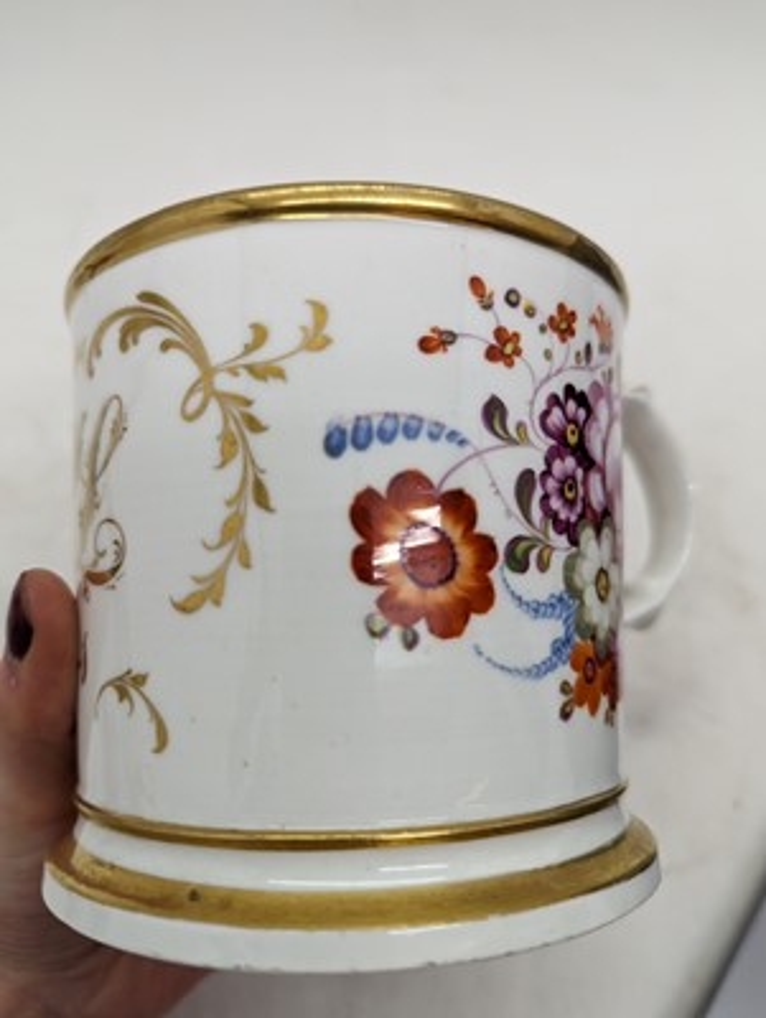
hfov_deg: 56.9
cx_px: 383
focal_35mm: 24
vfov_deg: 71.5
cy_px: 509
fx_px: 707
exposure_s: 1/272
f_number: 1.85
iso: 194
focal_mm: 6.81
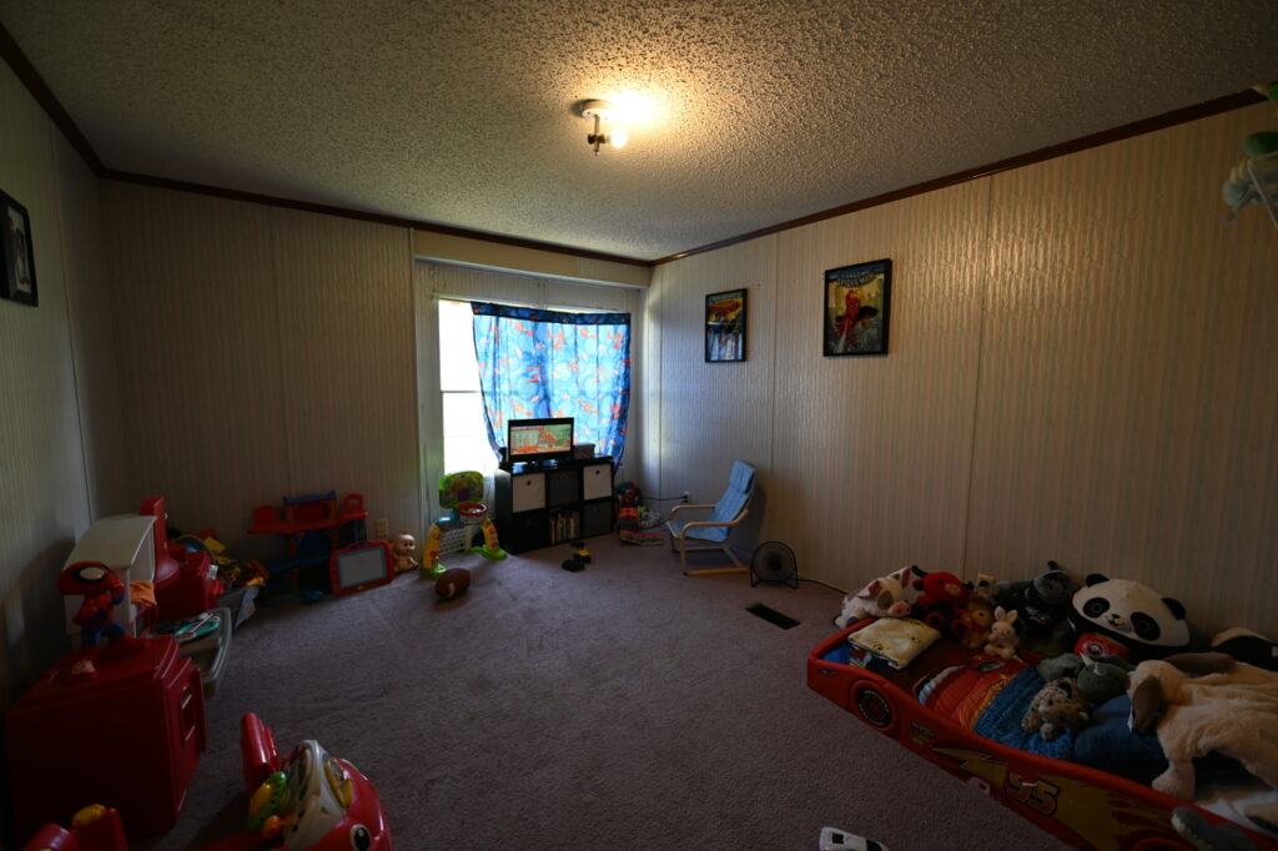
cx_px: 639
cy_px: 426
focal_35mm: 14
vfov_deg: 81.2
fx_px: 497
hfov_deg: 104.3
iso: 100
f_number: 2.8
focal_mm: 14
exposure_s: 1/25
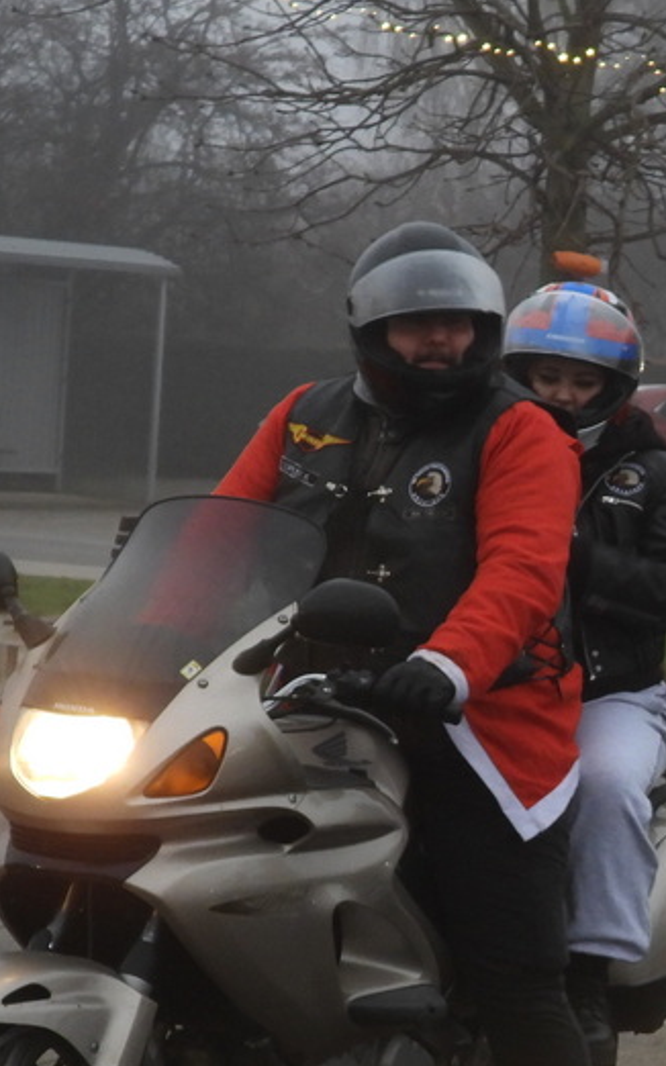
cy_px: 733
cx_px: 862
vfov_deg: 15.6
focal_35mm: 134
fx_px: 3894
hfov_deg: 9.6
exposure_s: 1/30
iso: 280
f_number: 3.5
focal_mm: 9.8
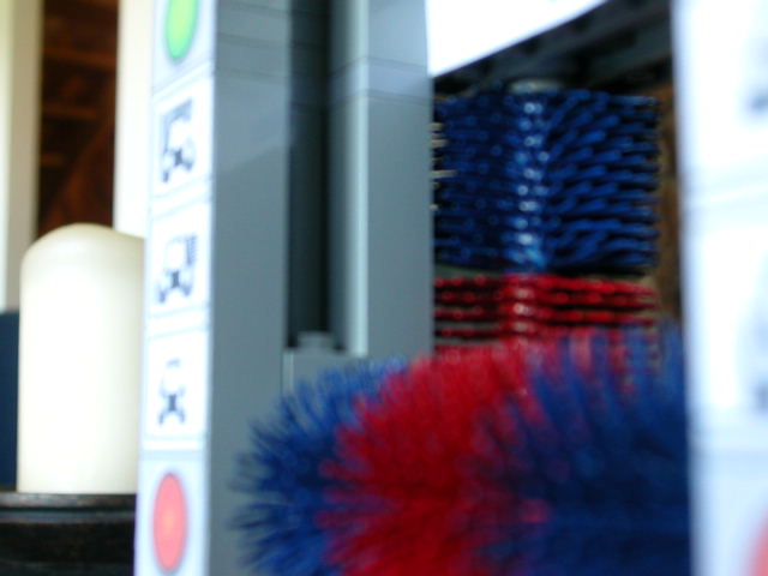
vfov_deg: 22.9
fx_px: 1420
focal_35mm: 64
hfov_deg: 30.3
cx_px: 384
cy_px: 288
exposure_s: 1/7.2
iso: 100
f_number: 3.5
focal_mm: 9.7
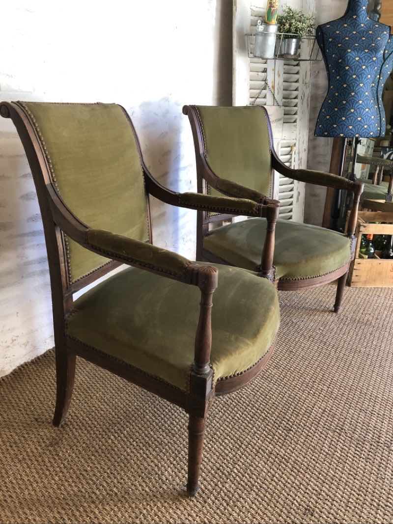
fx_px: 424
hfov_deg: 49.7
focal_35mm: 28
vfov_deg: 63.4
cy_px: 262
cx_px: 196
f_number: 1.8
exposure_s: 1/25
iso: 32
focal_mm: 3.99
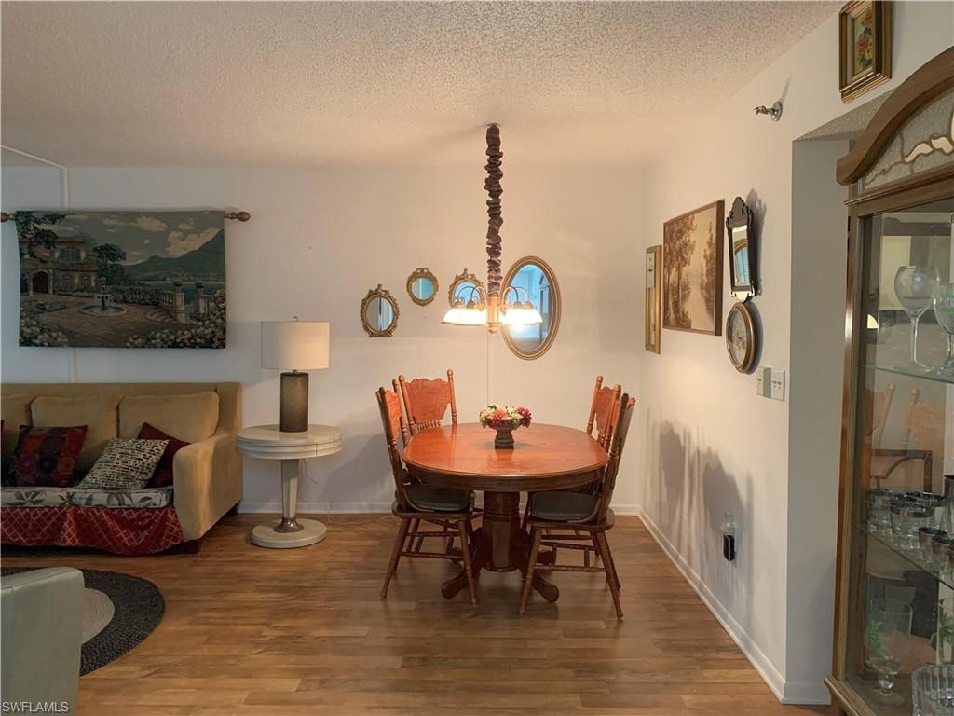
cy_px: 358
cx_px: 477
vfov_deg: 53.1
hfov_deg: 67.3
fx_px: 717
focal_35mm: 26
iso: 250
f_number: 1.8
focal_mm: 4.25
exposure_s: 1/60
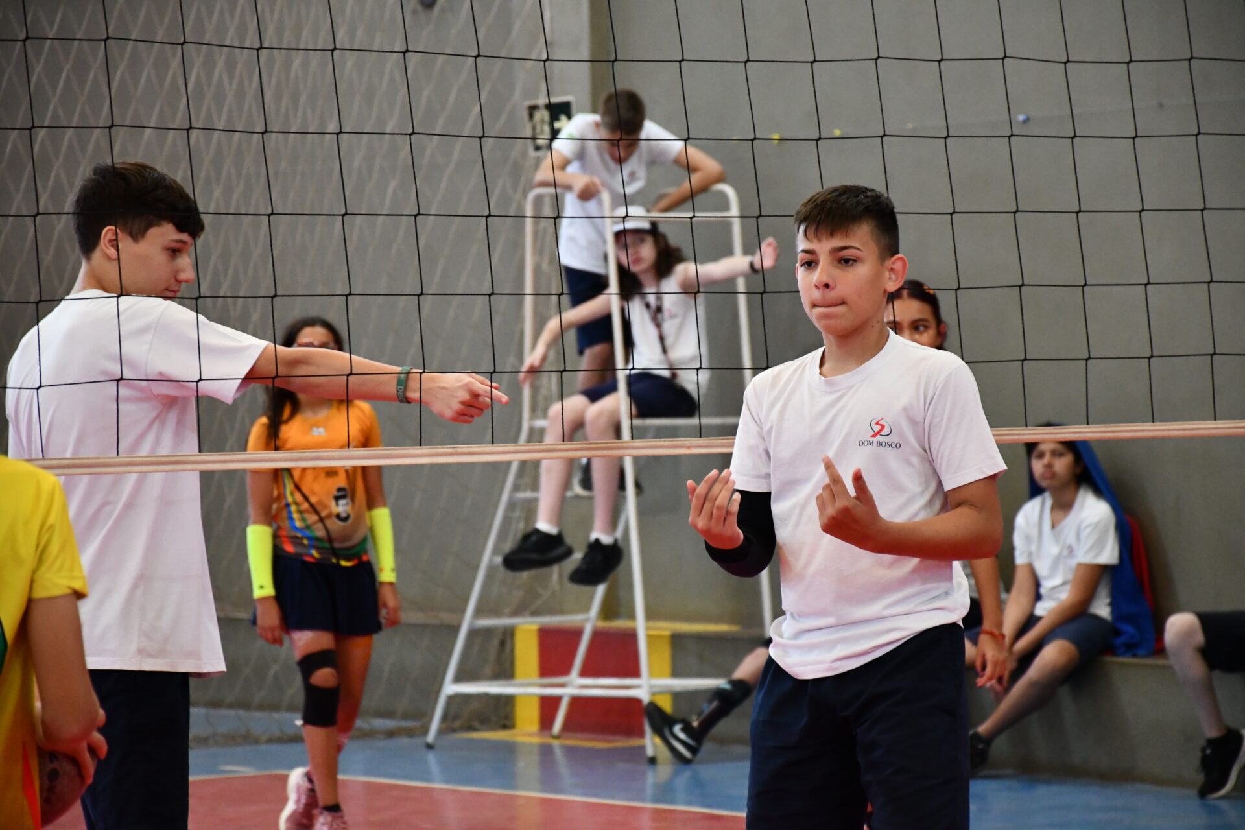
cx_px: 622
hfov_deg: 12.2
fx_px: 5810
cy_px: 415
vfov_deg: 8.2
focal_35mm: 168
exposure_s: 1/160
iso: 3200
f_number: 5.6
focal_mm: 112
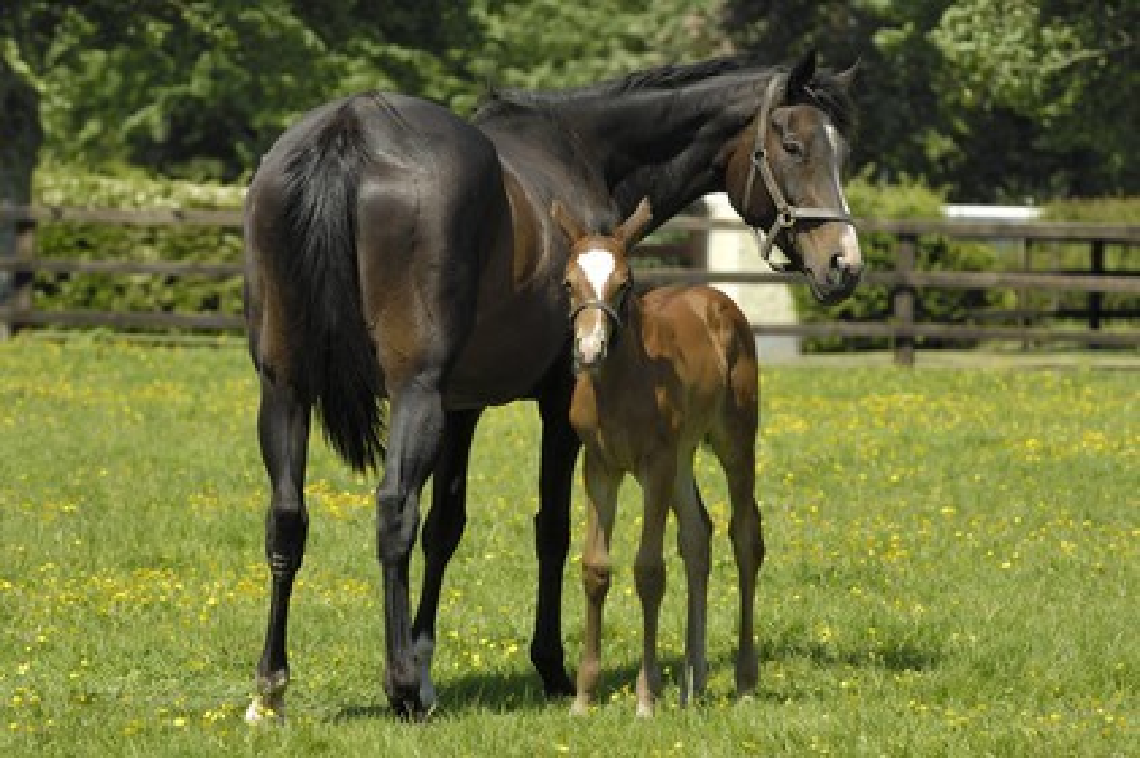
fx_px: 7119
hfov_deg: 9.2
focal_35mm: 225
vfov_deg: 6.1
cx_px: 570
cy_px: 379
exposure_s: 1/400
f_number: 5.3
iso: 100
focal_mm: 150
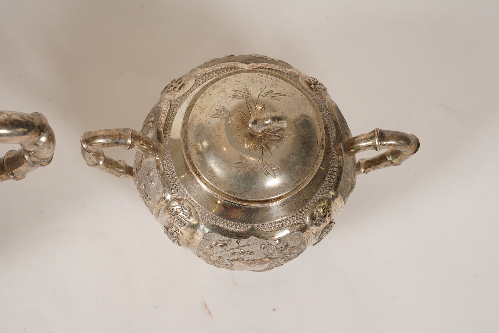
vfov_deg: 13.0
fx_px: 1455
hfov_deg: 19.5
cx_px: 250
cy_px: 166
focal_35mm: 105
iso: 500
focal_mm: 105
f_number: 11
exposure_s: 1/125
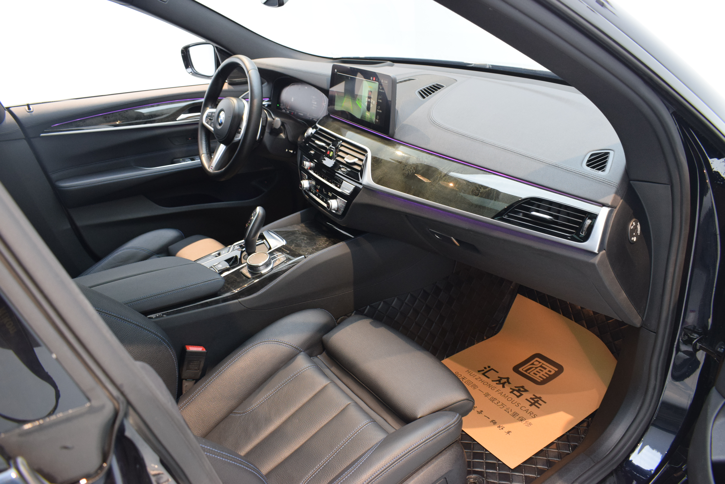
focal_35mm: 27
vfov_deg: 48.0
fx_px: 544
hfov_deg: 67.4
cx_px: 362
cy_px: 242
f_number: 5.6
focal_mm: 18
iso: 1000
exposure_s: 1/25
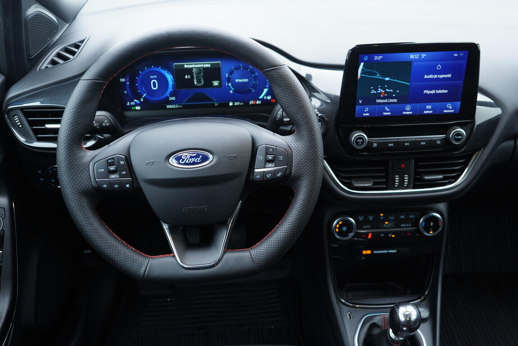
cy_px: 173
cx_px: 259
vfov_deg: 36.9
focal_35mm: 36
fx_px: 518
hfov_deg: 53.1
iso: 400
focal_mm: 24
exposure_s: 1/40
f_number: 2.8
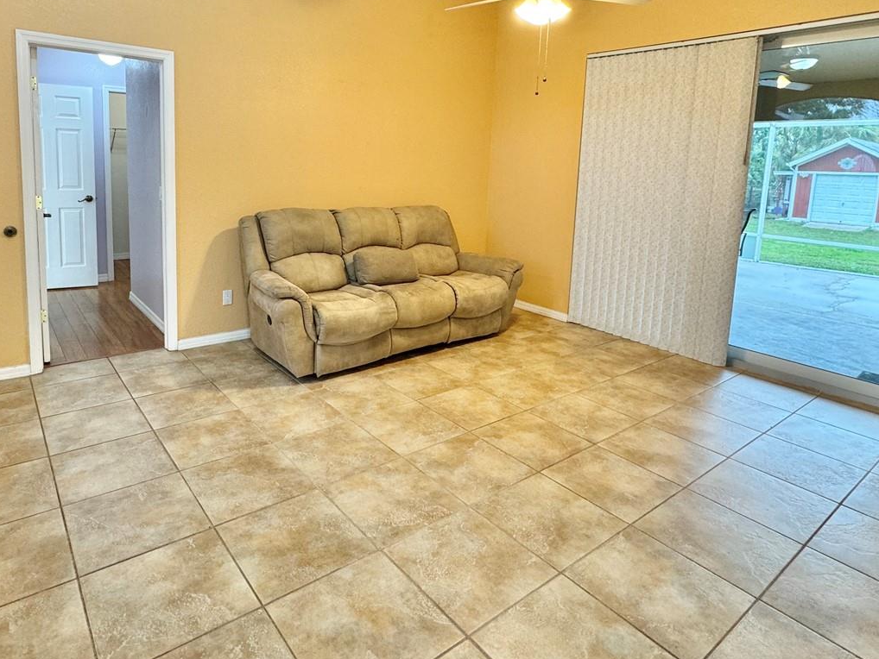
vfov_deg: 59.9
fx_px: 559
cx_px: 395
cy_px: 228
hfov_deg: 76.2
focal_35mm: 22
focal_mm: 2.22
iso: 160
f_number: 2.2
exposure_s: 1/60
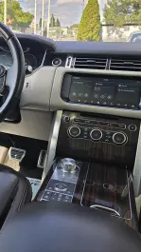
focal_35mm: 34
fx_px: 226
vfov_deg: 58.0
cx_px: 9
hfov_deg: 32.5
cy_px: 126
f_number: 1.7
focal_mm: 6.3
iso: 16
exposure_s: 1/180
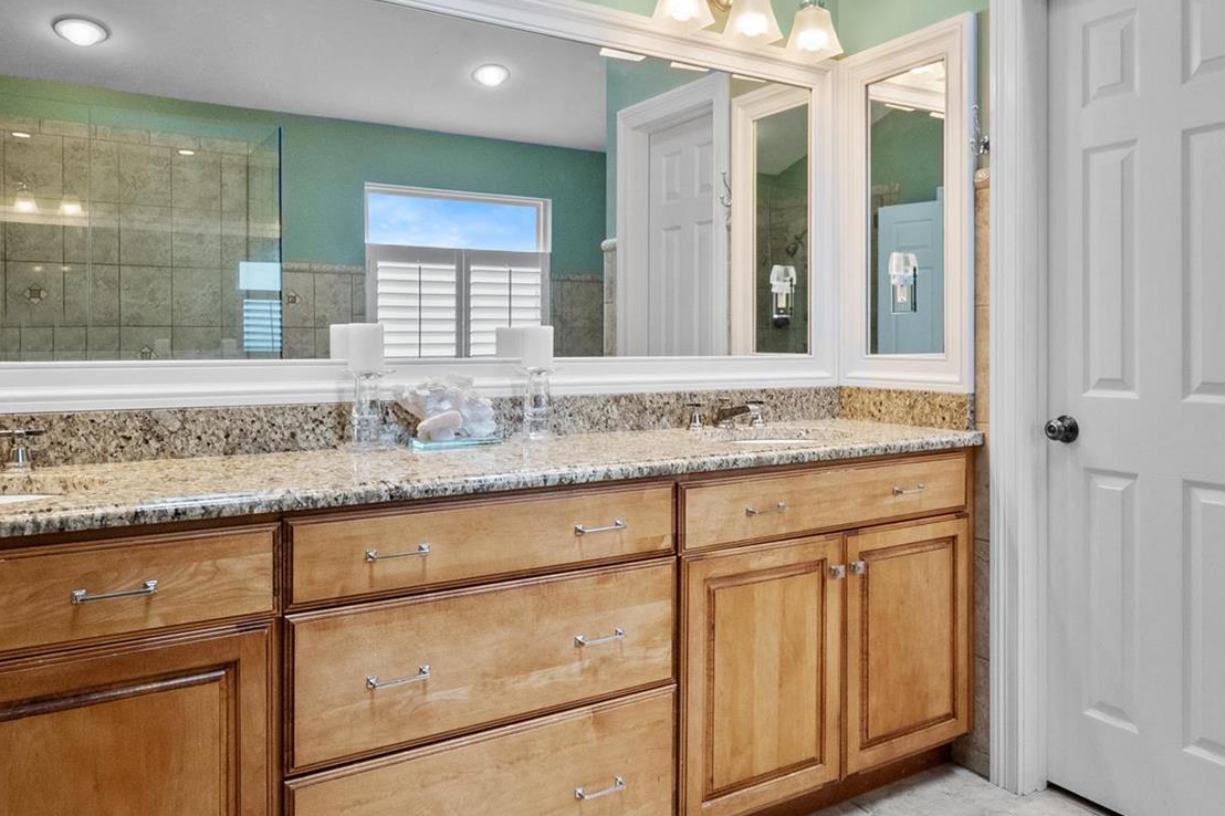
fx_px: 884
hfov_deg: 69.1
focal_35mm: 26
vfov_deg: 49.3
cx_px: 698
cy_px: 345
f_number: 8
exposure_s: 1/30
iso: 400
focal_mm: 9
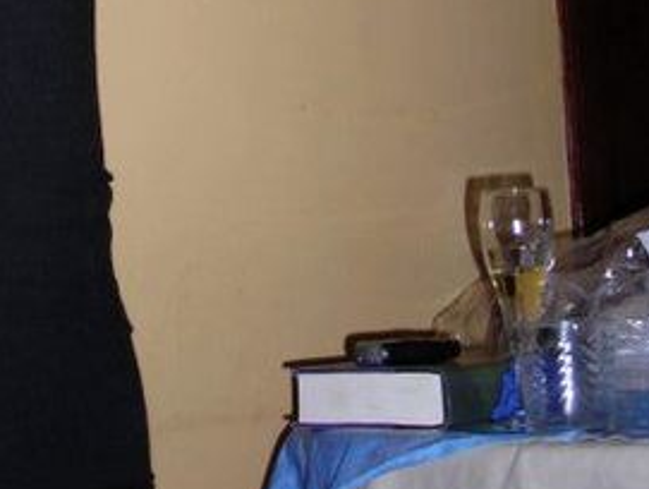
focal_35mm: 84
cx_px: 321
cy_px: -175
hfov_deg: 23.3
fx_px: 1577
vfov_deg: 16.5
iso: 54
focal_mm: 6.3
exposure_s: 1/60.1
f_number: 3.2
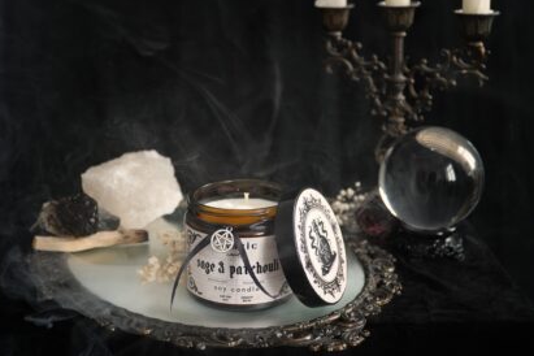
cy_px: 177
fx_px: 682
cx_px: 262
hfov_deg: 42.7
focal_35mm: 46
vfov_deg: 29.2
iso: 1000
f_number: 4
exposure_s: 1/160
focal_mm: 30
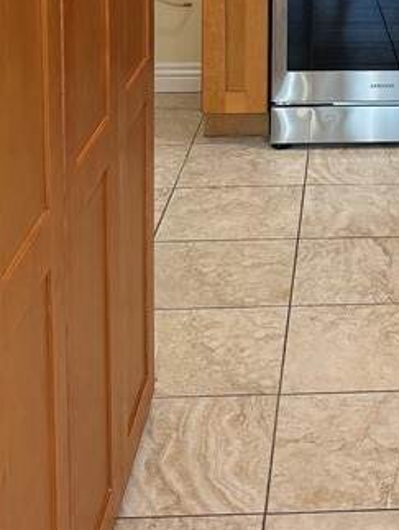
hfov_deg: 18.5
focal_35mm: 76
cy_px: -62
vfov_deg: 23.9
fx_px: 1166
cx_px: 460
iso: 200
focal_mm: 6.76
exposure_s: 1/120
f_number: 1.78
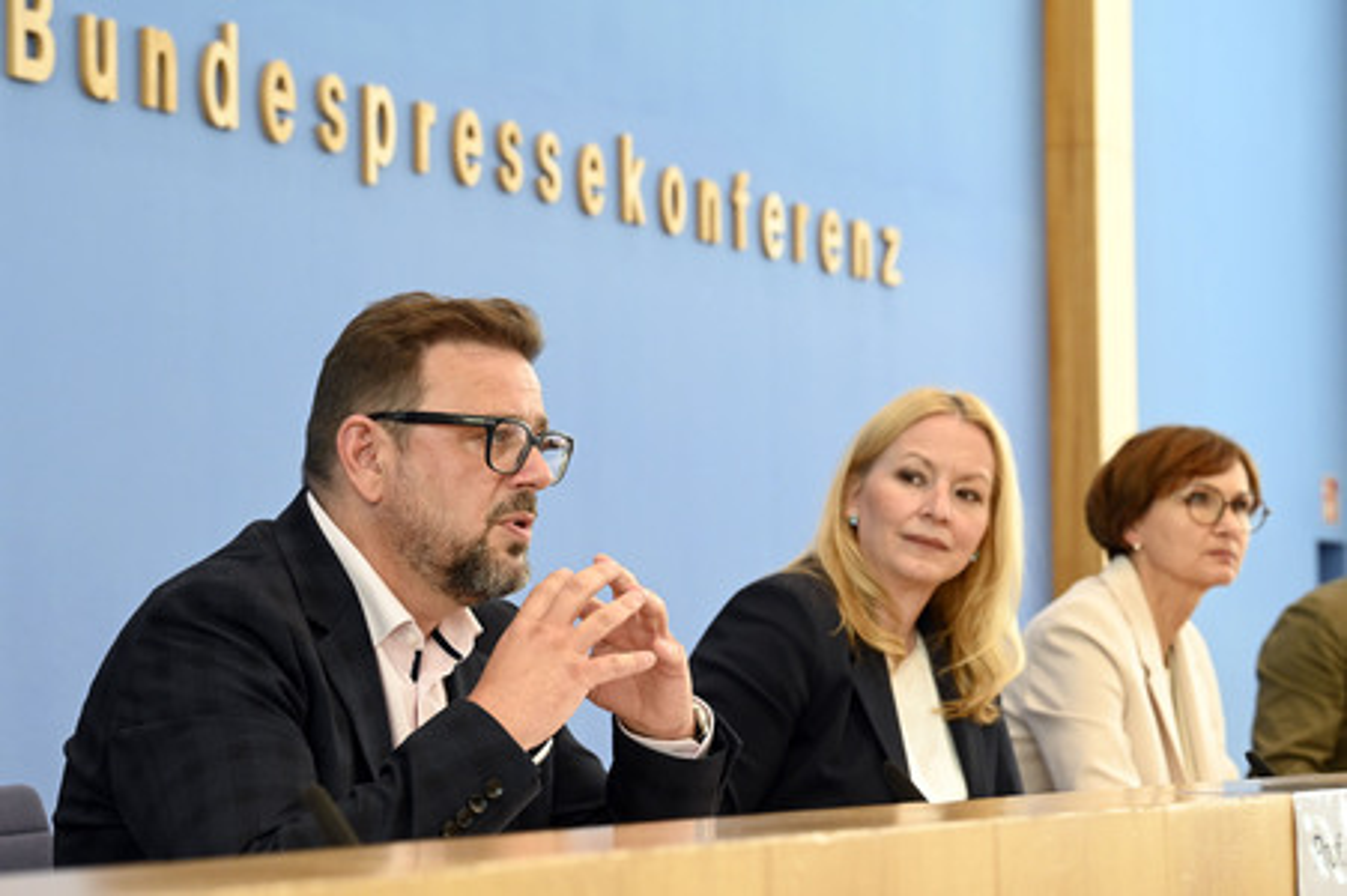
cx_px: 674
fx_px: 3664
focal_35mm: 98
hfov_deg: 20.8
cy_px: 448
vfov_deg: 13.9
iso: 3200
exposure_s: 1/500
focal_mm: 98
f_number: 7.1
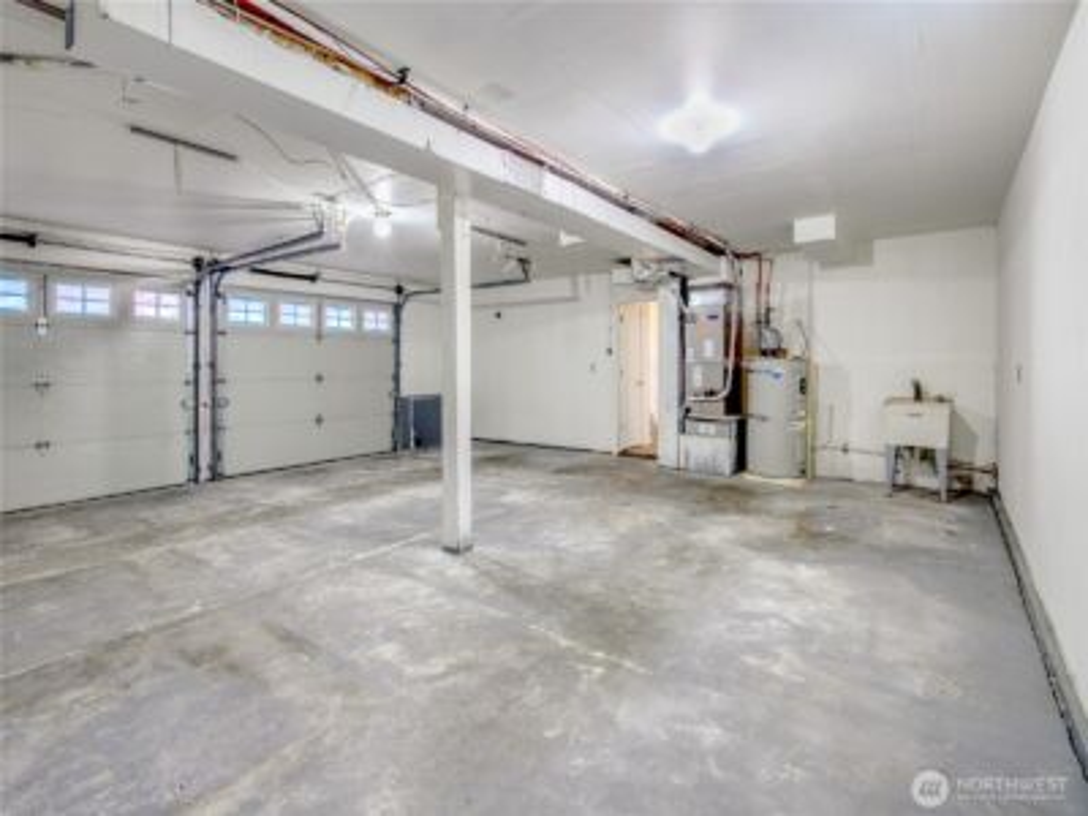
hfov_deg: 94.5
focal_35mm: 16
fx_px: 503
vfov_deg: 78.1
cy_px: 408
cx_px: 544
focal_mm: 8
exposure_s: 1
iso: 200
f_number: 6.3
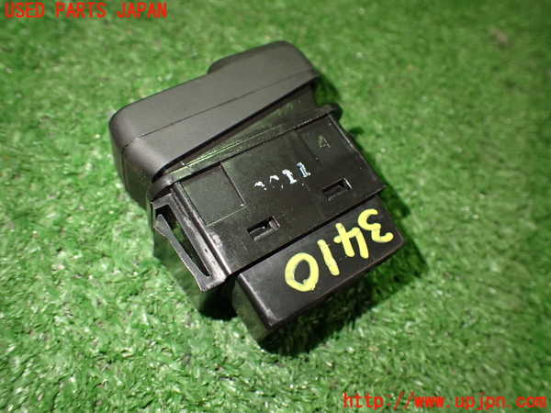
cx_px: 276
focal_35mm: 30
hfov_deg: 60.0
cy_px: 206
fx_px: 478
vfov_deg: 46.8
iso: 800
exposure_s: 1/125
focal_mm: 5.4
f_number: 2.3
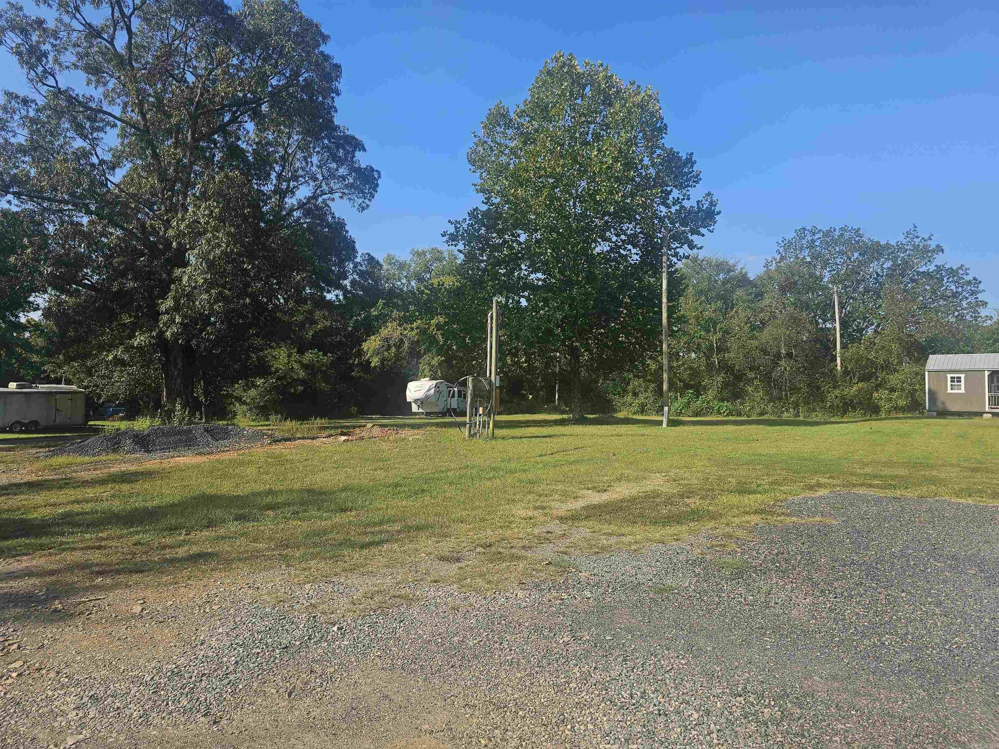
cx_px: 500
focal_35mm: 23
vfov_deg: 58.9
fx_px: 664
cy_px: 374
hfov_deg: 73.9
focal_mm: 6.3
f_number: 1.7
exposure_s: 1/1044
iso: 20
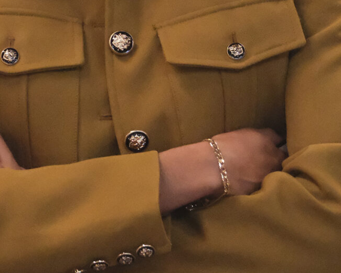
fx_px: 5934
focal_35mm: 588
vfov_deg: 2.6
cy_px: -22
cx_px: 96
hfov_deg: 3.3
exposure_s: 1/250
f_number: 2.8
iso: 12800
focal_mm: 106
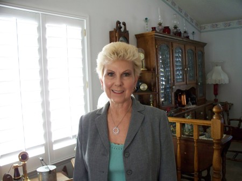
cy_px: 90
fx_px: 252
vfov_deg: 39.6
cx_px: 121
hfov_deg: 51.4
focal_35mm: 36
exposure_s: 1/60
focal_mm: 7.54
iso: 200
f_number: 2.8
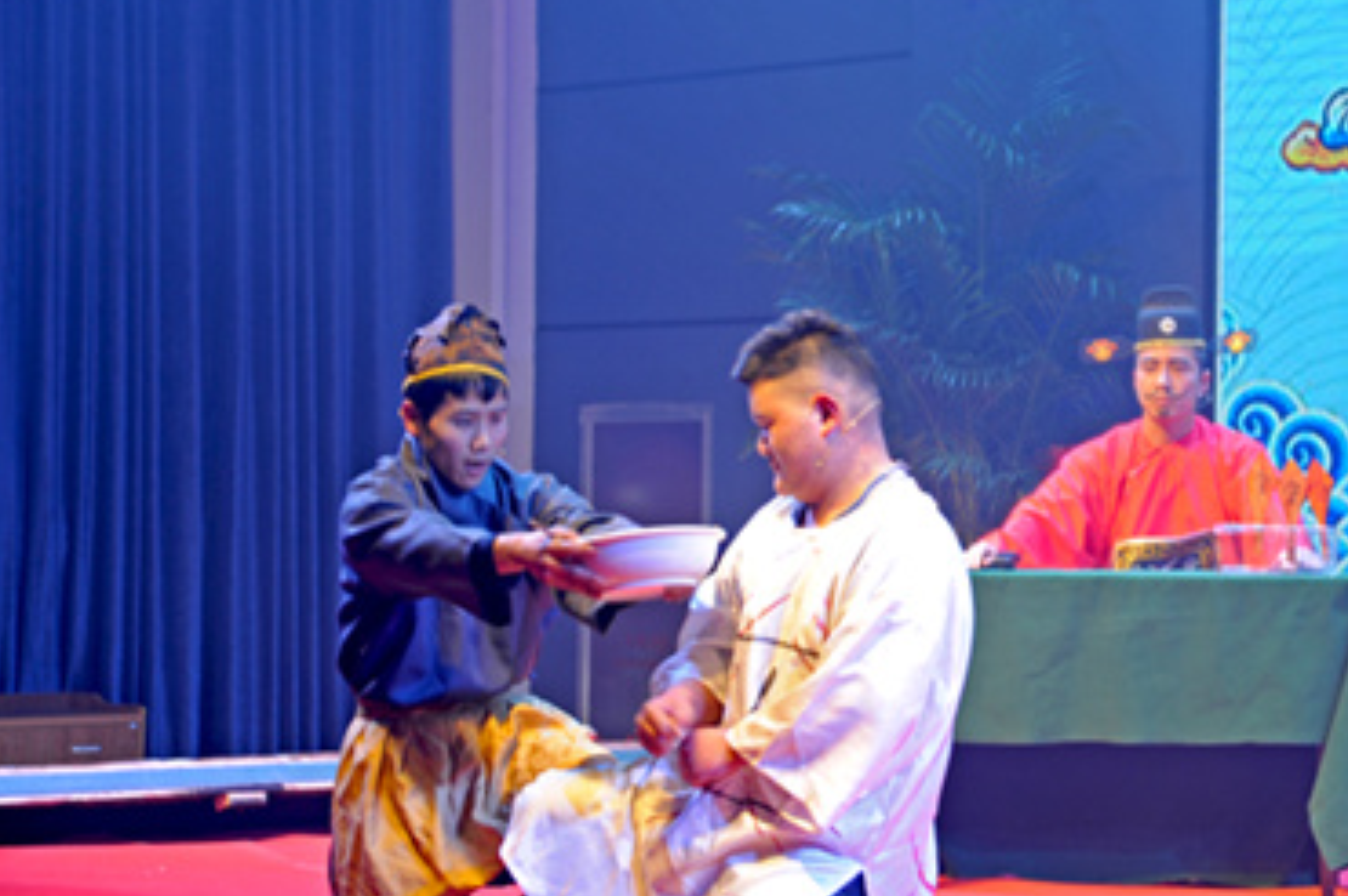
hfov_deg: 19.0
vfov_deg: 12.8
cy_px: 410
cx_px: 991
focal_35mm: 107
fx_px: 4003
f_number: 4
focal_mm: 66
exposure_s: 1/30
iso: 200
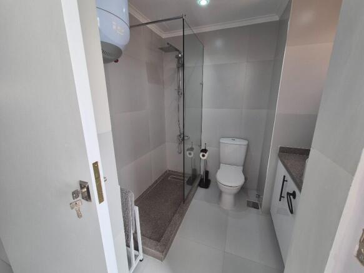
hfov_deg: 106.2
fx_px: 137
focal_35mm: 13
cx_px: 182
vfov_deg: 89.9
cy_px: 136
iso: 50
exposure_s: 1/50
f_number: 2.2
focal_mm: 2.2
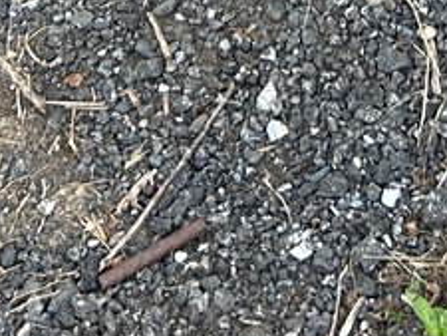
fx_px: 2261
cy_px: -786
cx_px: 404
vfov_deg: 7.2
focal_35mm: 175
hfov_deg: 11.2
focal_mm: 5.7
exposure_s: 1/167
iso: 40
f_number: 1.5
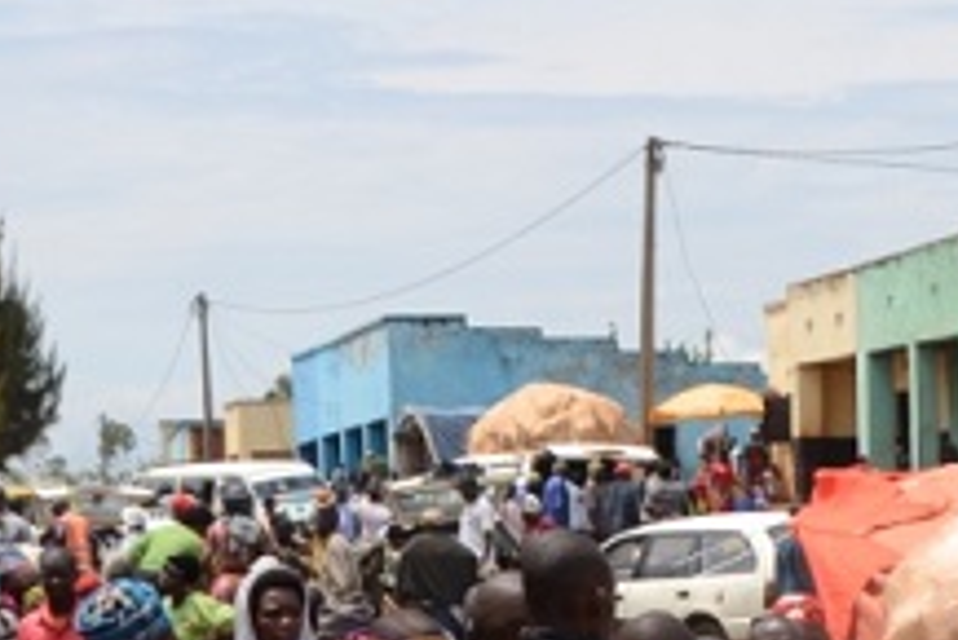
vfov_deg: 7.9
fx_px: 4597
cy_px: 618
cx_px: 903
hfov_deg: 11.8
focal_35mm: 173
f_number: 8
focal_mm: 35
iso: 100
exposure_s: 1/250
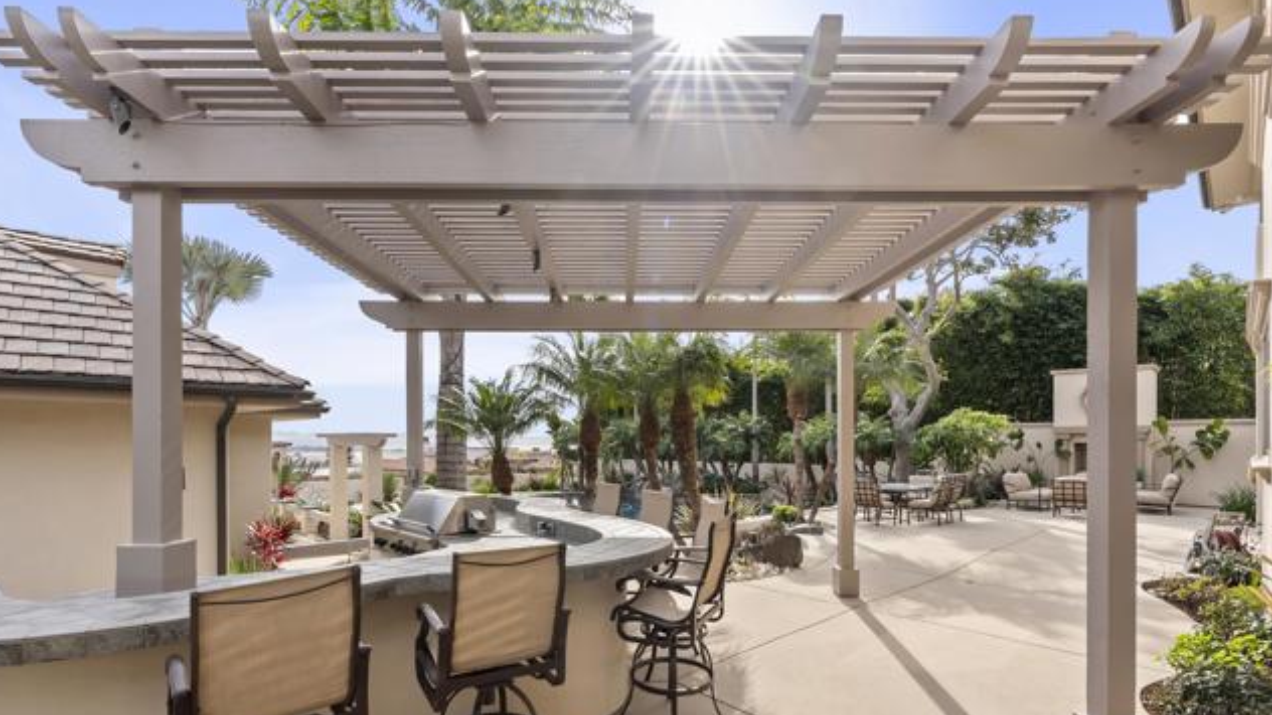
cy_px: 421
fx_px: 573
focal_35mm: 17
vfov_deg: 63.4
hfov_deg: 95.9
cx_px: 632
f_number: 14
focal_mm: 16
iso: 500
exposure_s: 1/125
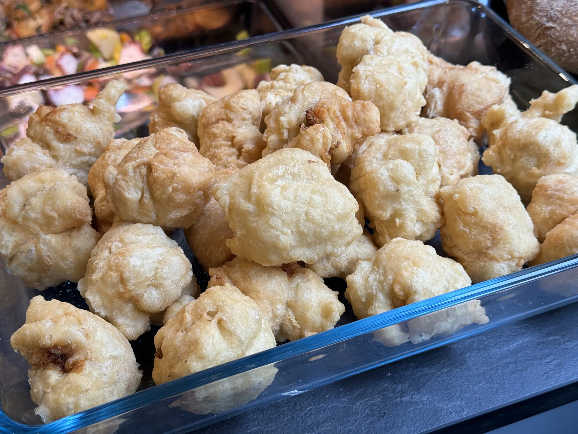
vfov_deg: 30.3
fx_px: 801
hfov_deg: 39.7
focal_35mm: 48
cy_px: 217
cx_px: 289
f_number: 1.78
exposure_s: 1/137
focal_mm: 6.86
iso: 50
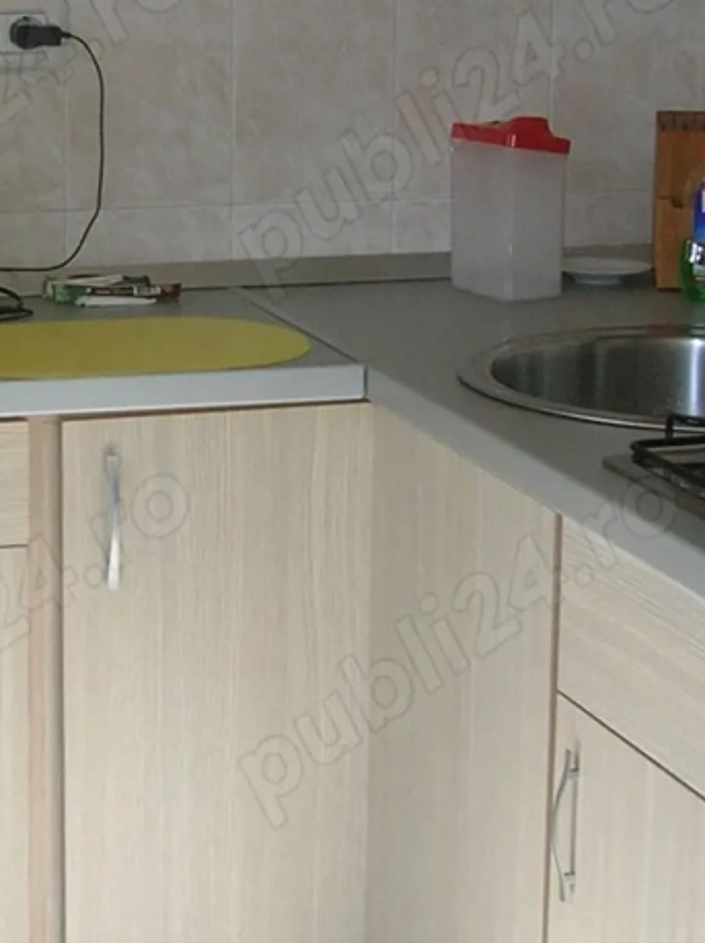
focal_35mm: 99
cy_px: 222
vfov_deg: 19.7
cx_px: 189
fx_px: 2695
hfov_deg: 14.9
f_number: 4.9
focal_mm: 5.7
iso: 71
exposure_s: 1/52
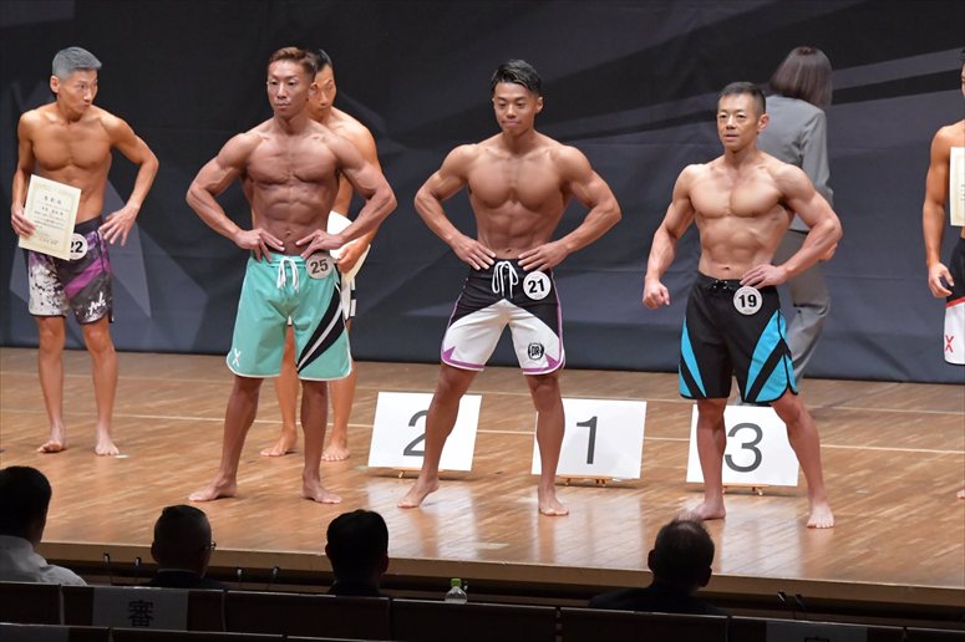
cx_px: 482
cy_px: 321
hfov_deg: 9.2
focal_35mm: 225
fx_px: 6028
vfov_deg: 6.1
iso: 8000
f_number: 5.6
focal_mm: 150
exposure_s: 1/400
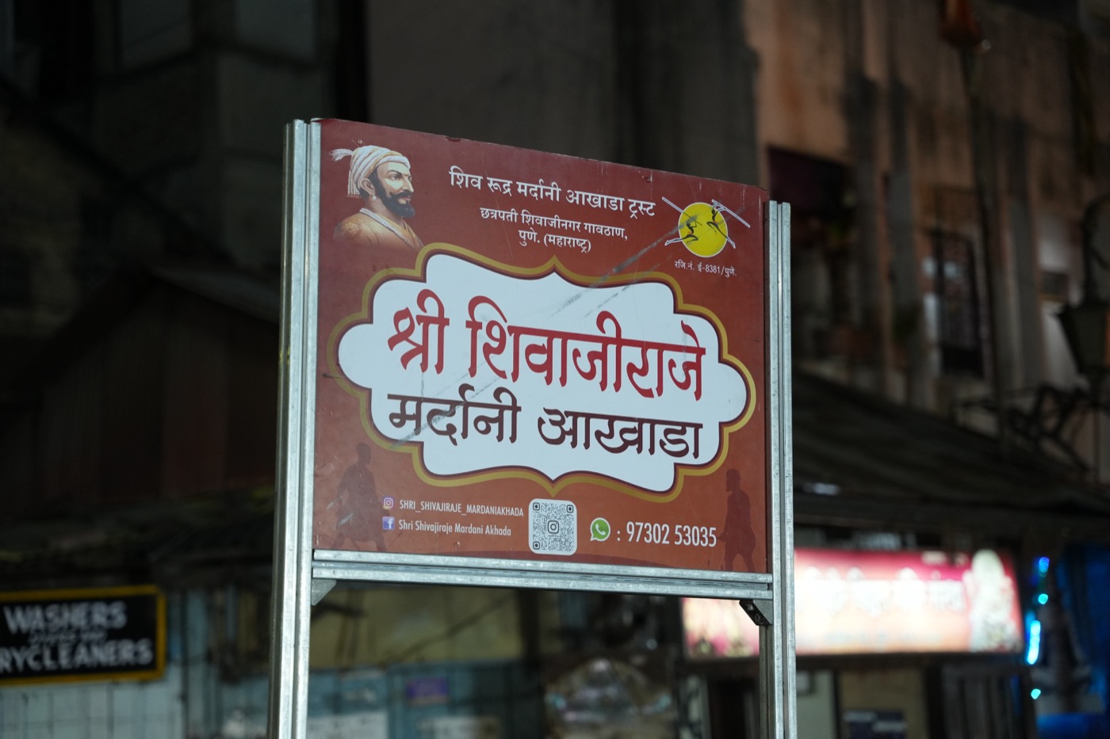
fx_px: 2158
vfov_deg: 19.5
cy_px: 370
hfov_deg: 28.8
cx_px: 555
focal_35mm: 70
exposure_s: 1/250
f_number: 2.8
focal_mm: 70
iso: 2500
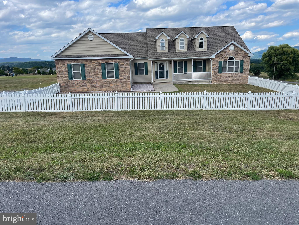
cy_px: 112
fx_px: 225
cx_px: 150
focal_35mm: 26
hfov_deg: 67.3
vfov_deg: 53.1
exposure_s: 1/2174
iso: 32
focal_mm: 4.2
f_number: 1.6
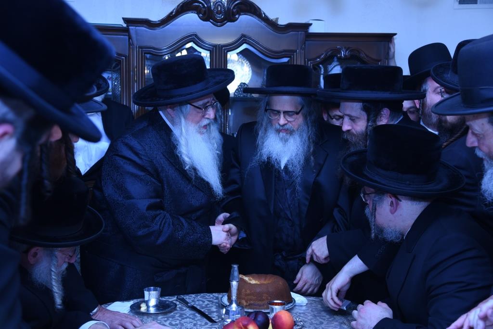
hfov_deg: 41.1
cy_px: 164
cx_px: 246
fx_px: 658
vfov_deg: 28.1
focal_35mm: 48
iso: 800
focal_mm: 48
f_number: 5
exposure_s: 1/100
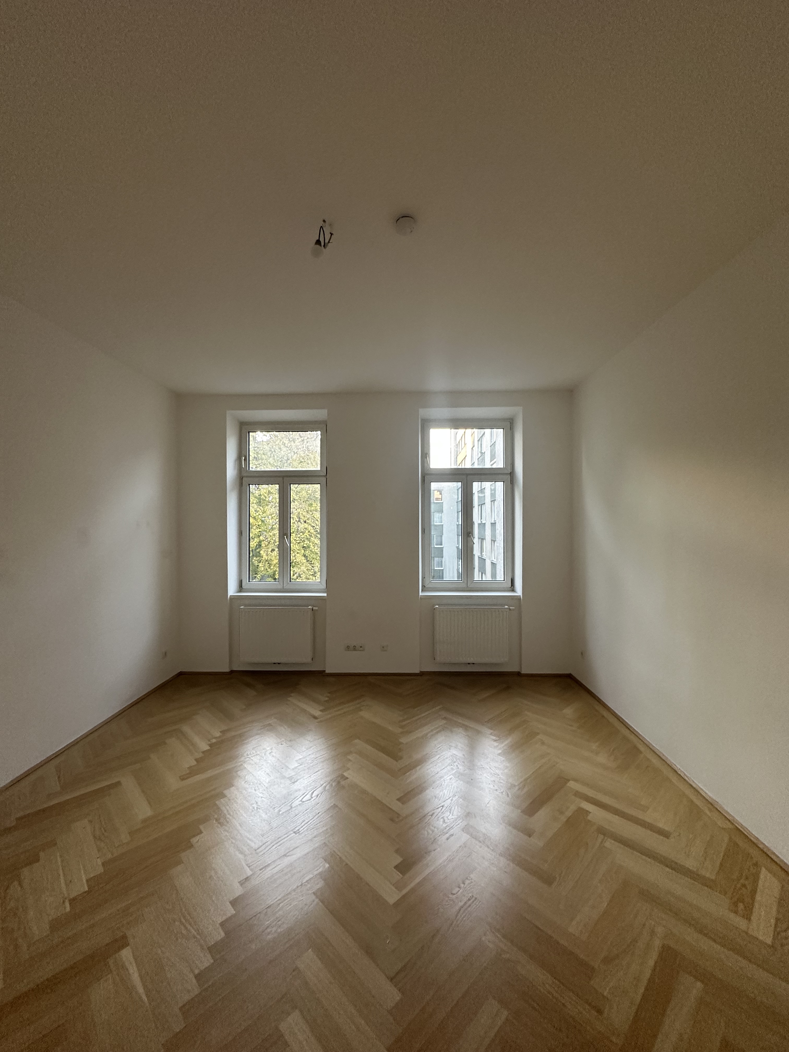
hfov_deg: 85.7
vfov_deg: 102.1
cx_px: 394
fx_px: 425
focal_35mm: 14
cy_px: 526
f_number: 2.2
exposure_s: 1/99
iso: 200
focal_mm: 2.22
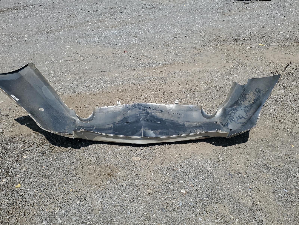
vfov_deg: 53.1
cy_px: 112
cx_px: 150
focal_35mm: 26
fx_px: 225
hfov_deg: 67.3
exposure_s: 1/3333
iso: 50
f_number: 1.5
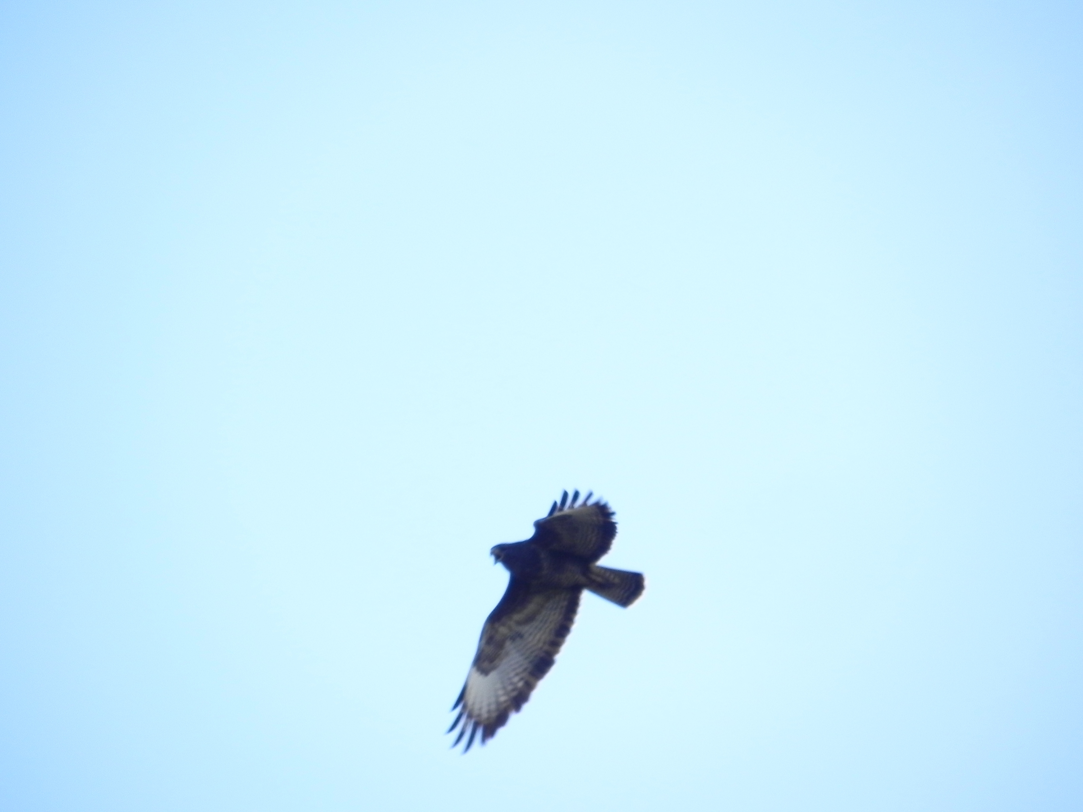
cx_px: 542
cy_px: 406
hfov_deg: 3.6
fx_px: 17207
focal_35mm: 550
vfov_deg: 2.7
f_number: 5
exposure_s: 1/285
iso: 160
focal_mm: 97.8
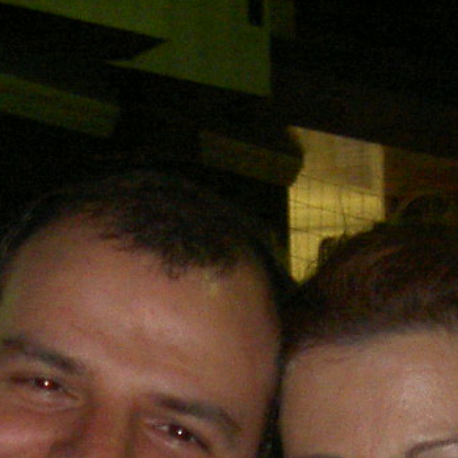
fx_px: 4191
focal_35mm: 280
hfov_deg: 6.3
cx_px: 214
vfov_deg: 6.2
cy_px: 543
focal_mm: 14.2
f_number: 3.7
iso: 100
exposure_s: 1/73
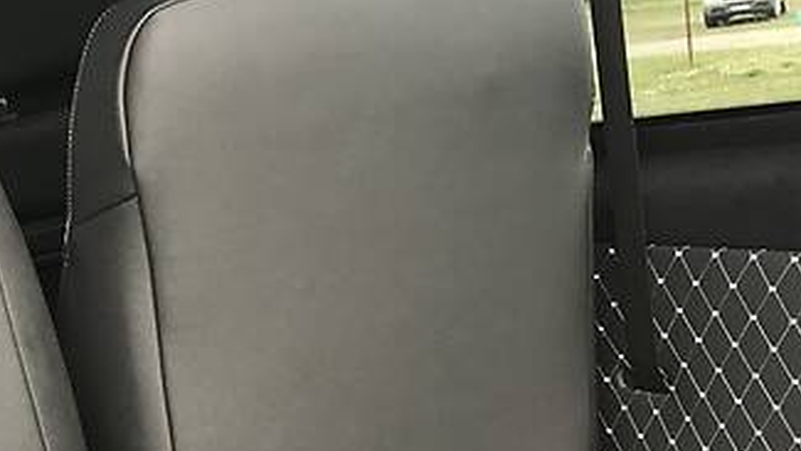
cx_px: 453
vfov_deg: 14.9
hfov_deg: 28.2
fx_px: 1593
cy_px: 693
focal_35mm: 75
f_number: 1.8
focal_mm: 4
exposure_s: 1/33
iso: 25
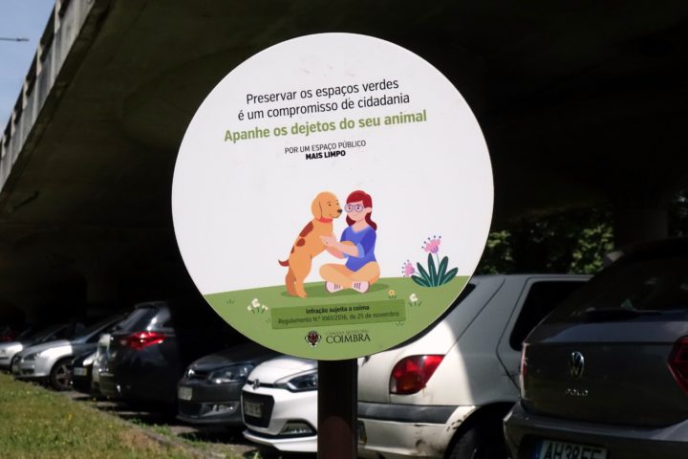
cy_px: 230
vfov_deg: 24.2
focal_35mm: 56
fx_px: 1070
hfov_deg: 35.6
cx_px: 344
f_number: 5.6
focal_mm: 20.6
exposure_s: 1/1600
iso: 2000
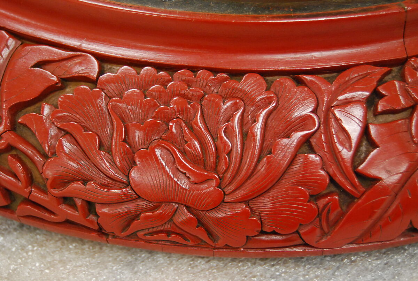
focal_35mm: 82
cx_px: 209
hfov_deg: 24.6
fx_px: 960
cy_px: 140
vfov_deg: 16.6
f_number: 5.6
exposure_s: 1/30
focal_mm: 55
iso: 1250
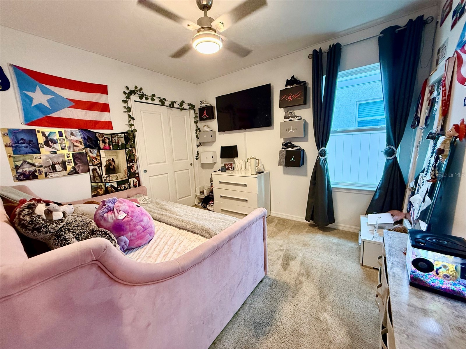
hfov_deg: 102.1
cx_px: 233
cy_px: 174
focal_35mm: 14
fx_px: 188
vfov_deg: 85.7
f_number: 2.2
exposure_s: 1/60
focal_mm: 2.22
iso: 400
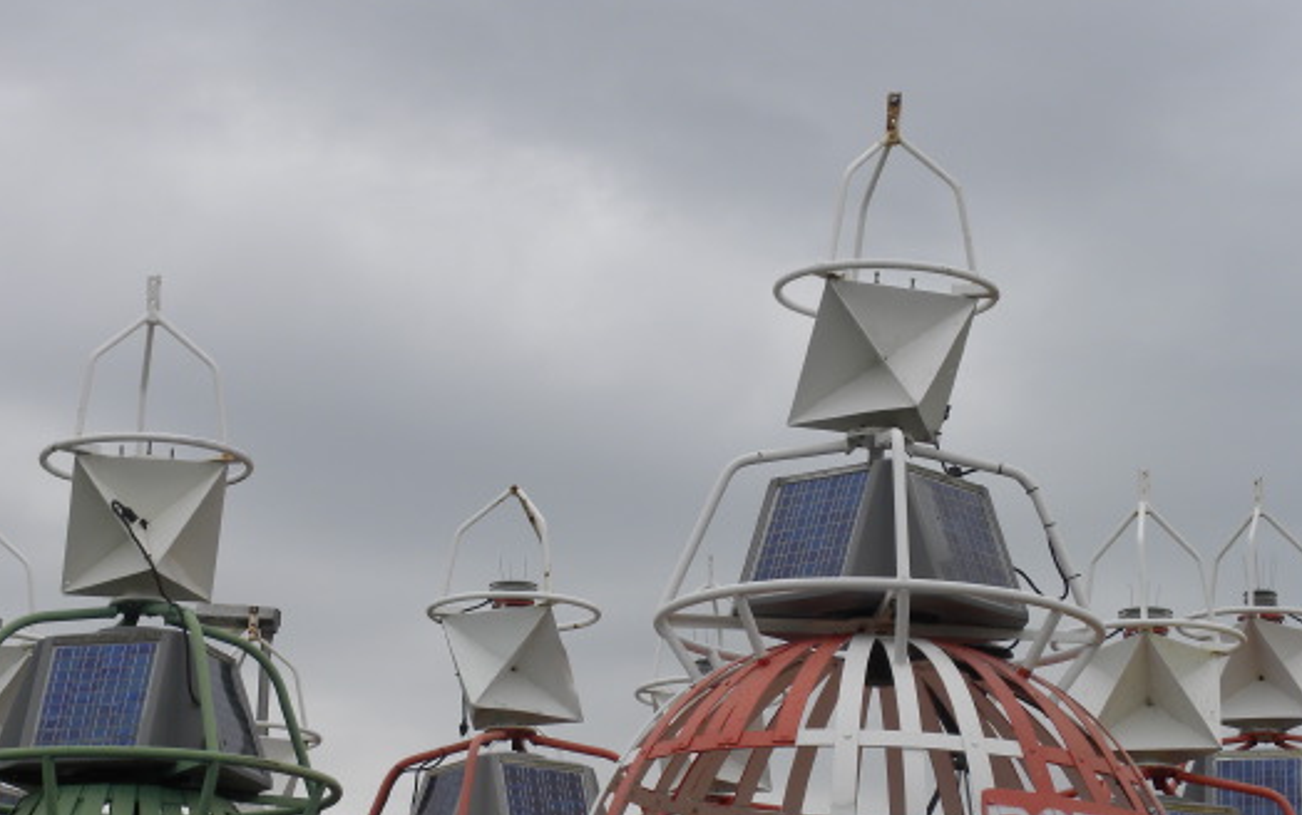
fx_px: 3905
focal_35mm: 110
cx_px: 574
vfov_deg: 11.9
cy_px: 465
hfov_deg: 18.9
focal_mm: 15.1
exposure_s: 1/206
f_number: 5
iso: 64
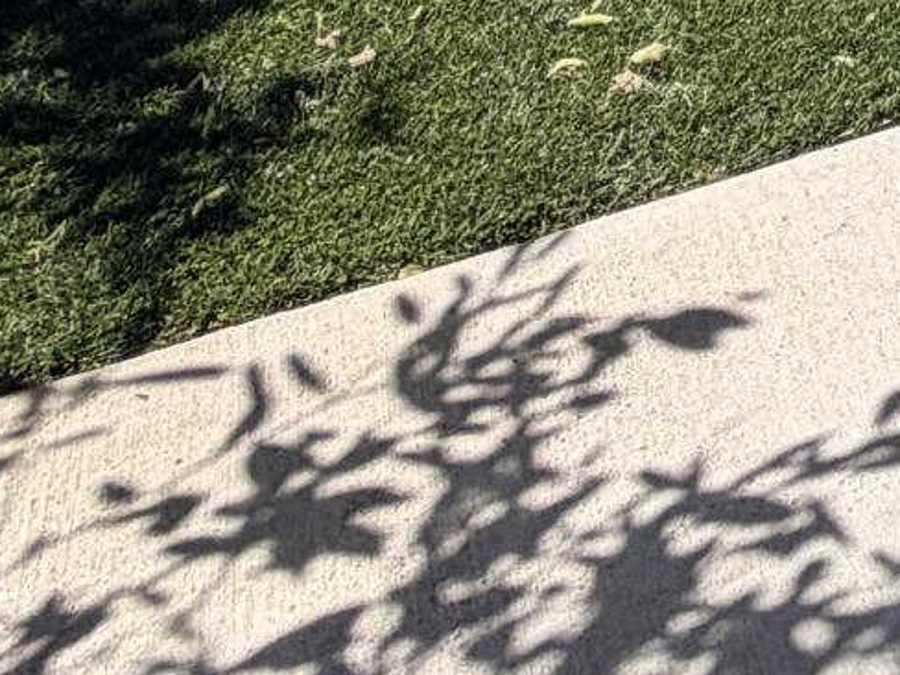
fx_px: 2236
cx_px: 1665
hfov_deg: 17.8
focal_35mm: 86
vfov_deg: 11.7
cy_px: -1217
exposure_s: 1/876
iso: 20
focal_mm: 2.22
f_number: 2.2
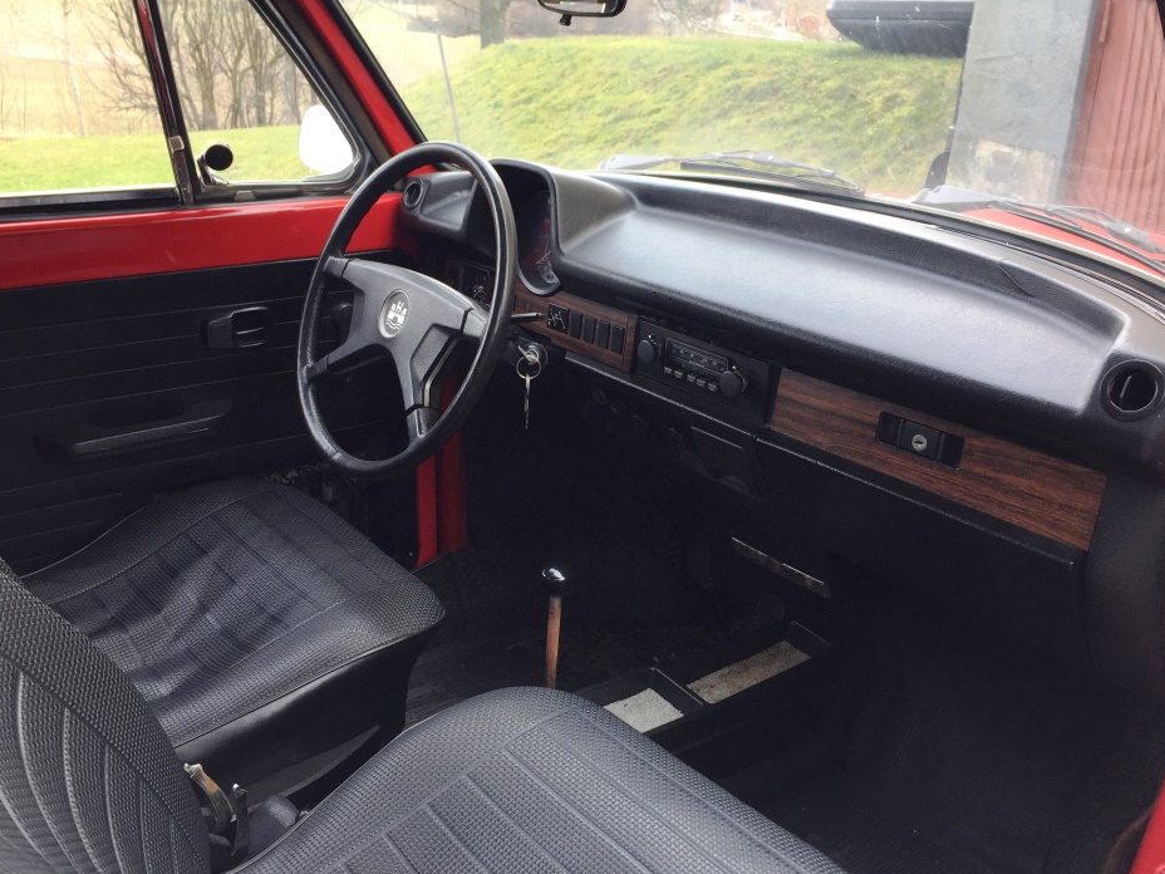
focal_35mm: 32
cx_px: 551
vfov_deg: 44.1
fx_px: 1077
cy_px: 417
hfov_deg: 56.8
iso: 32
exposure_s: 1/100
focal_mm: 4.15
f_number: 2.2
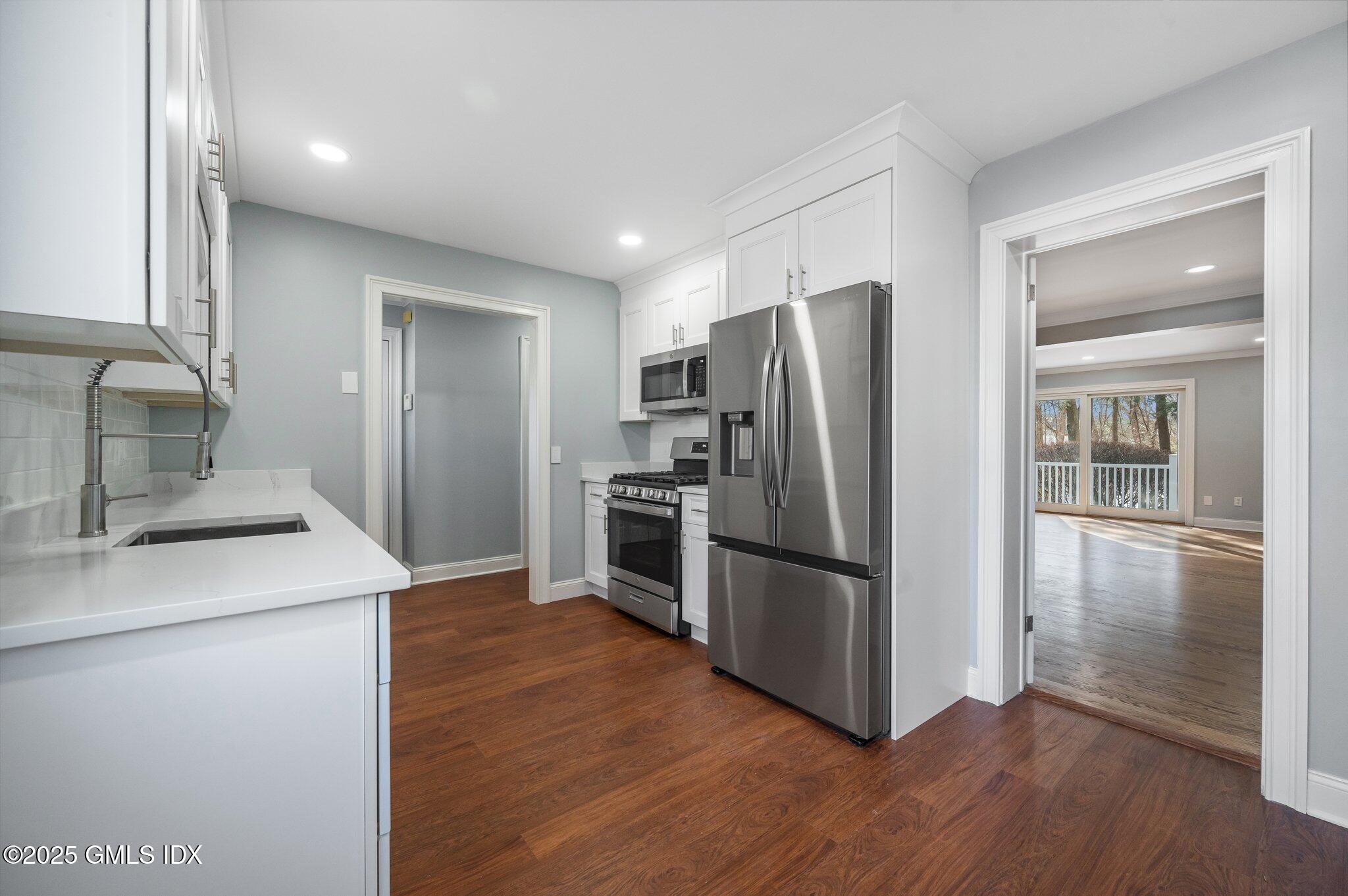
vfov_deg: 81.1
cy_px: 448
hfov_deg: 104.3
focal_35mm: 14
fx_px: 524
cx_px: 674
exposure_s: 1/80
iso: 800
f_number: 8
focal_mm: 14
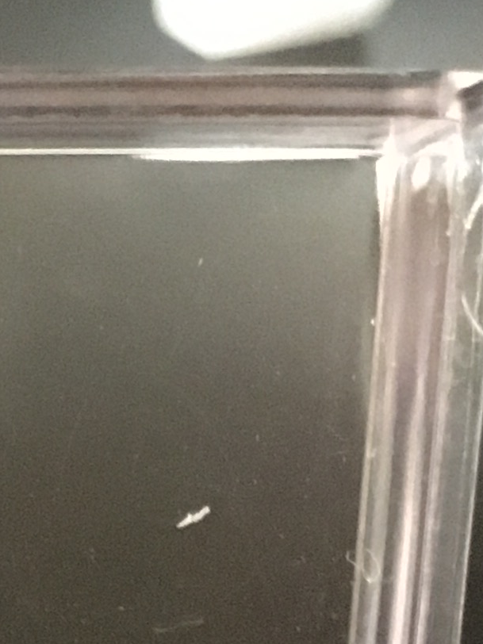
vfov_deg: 11.3
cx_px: -388
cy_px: 1579
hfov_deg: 9.8
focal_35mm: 144
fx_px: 2679
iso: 320
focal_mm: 4.15
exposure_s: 1/17
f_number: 2.2
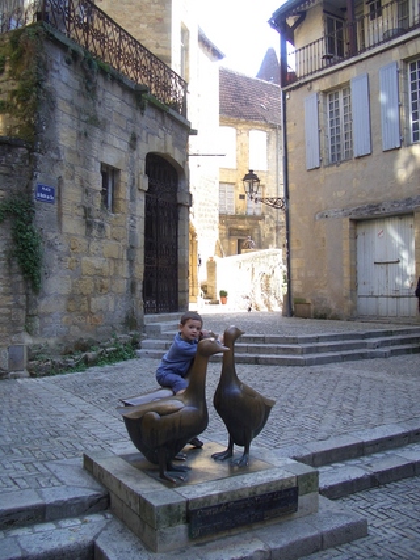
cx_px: 210
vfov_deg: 52.6
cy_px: 280
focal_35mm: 35
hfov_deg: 40.7
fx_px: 566
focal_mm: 5.8
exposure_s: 1/125
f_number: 2.6
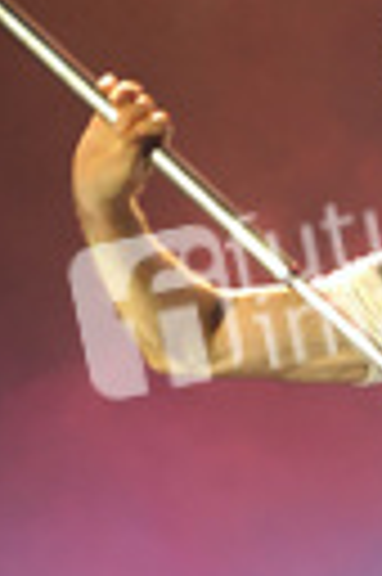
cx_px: 431
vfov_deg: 4.9
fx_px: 6735
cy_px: 518
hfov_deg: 3.2
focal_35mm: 422
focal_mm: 135
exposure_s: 1/320
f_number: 3.5
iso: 1000
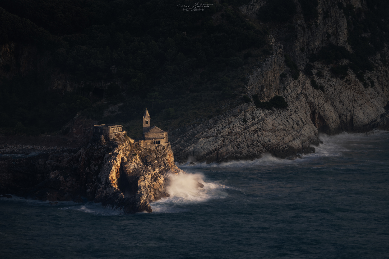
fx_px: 6482
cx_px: 194
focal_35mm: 600
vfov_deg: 2.3
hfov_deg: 3.4
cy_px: 130
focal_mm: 600
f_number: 7.1
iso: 200
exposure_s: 1
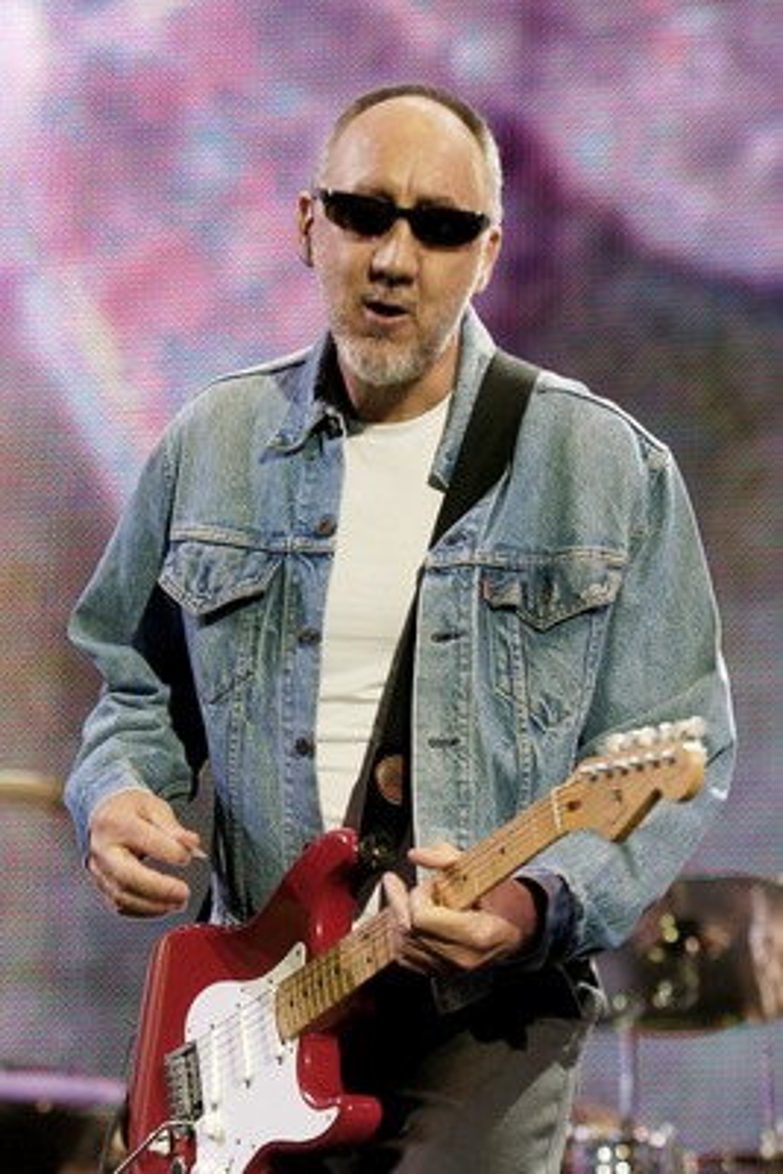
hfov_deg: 9.0
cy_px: 587
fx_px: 4987
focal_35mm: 153
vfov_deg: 13.4
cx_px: 392
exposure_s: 1/125
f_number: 2.8
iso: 400
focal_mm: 102
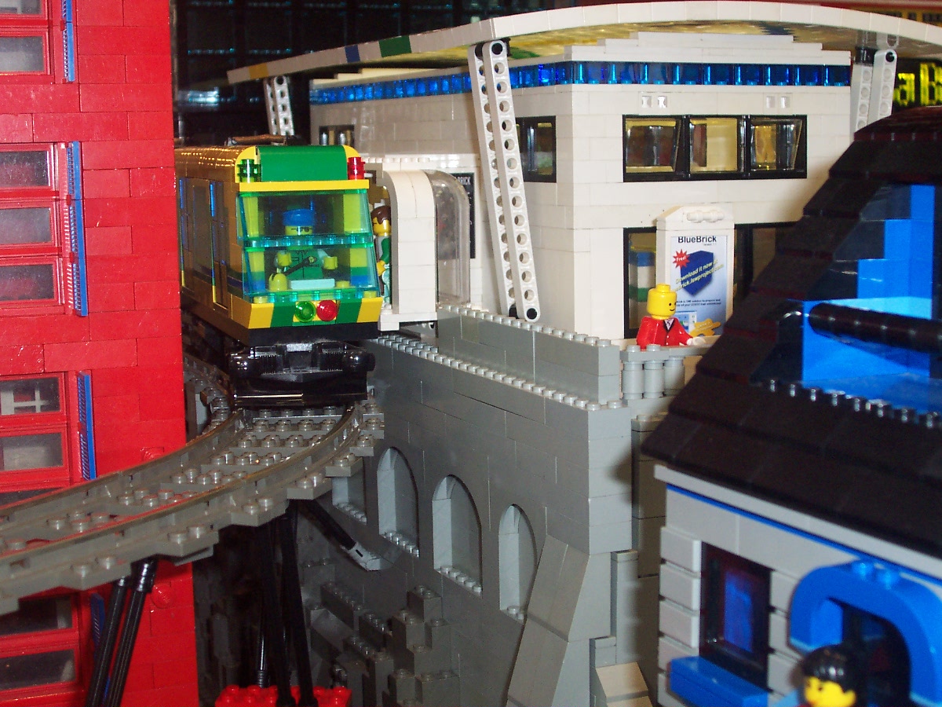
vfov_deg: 25.7
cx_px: 471
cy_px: 354
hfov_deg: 33.8
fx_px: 1551
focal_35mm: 57
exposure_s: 1/60
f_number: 3.4
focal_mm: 8.6
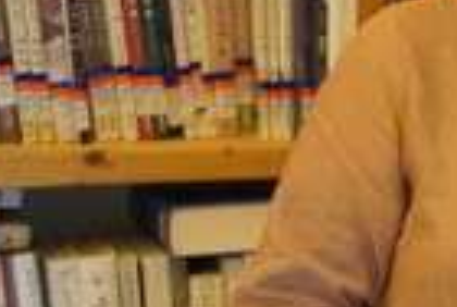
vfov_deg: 8.9
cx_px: 881
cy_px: 36
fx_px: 1959
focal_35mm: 154
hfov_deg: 12.0
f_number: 4.5
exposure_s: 1/160
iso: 2500
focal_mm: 24
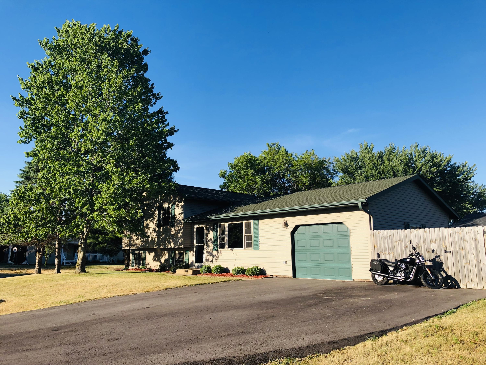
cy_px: 182
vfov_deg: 49.7
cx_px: 243
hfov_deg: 63.4
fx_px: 393
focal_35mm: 28
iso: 20
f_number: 1.8
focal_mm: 3.99
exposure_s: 1/1066
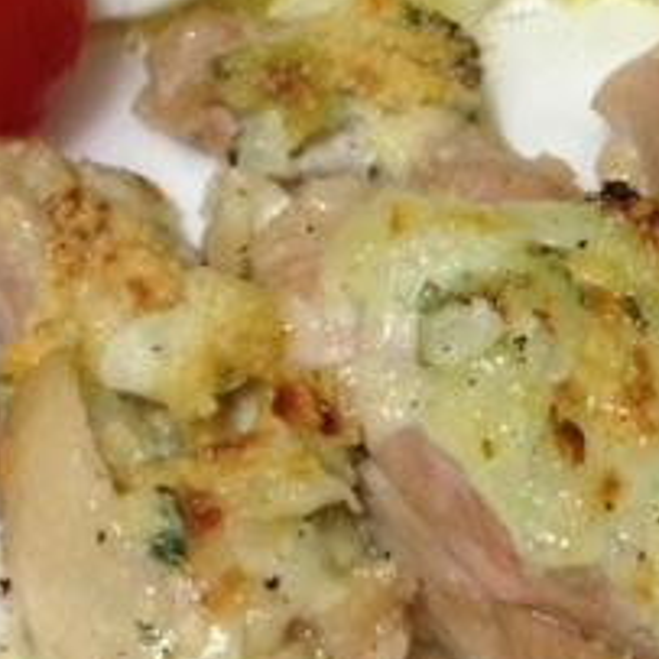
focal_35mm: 115
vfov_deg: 15.1
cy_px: 227
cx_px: 325
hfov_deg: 15.2
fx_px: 2477
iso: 100
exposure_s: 1/20
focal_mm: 4.12
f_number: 2.4
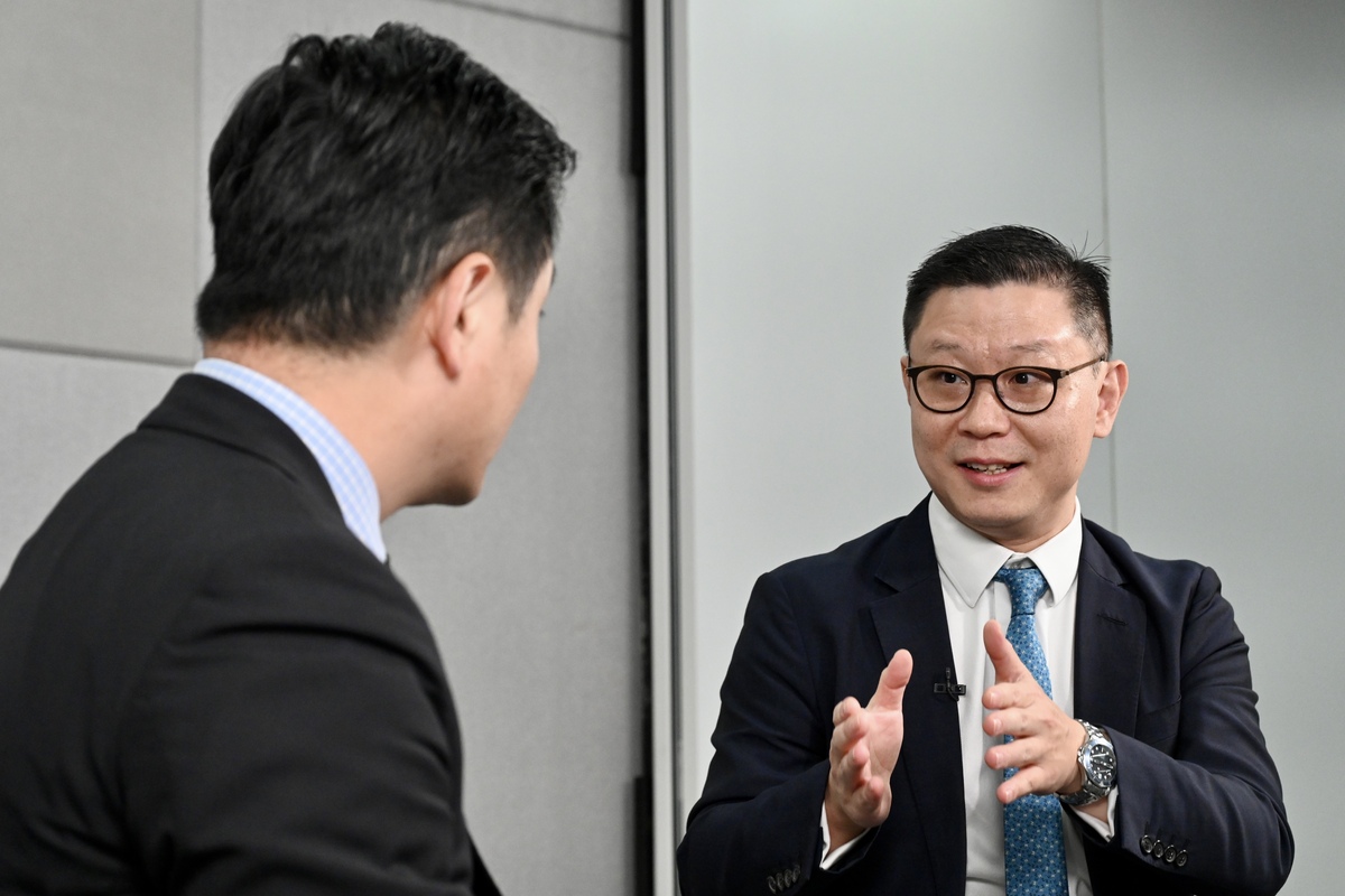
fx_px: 2354
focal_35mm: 63
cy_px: 448
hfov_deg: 31.9
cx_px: 672
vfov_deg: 21.6
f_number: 5
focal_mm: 63
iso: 3200
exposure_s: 1/250
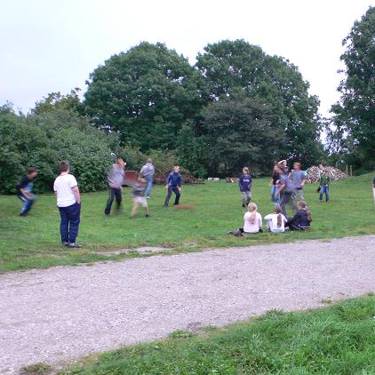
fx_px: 503
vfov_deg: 40.9
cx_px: 234
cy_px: 185
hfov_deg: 40.6
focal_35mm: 41
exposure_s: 1/6
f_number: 2.8
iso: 200
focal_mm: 6.3
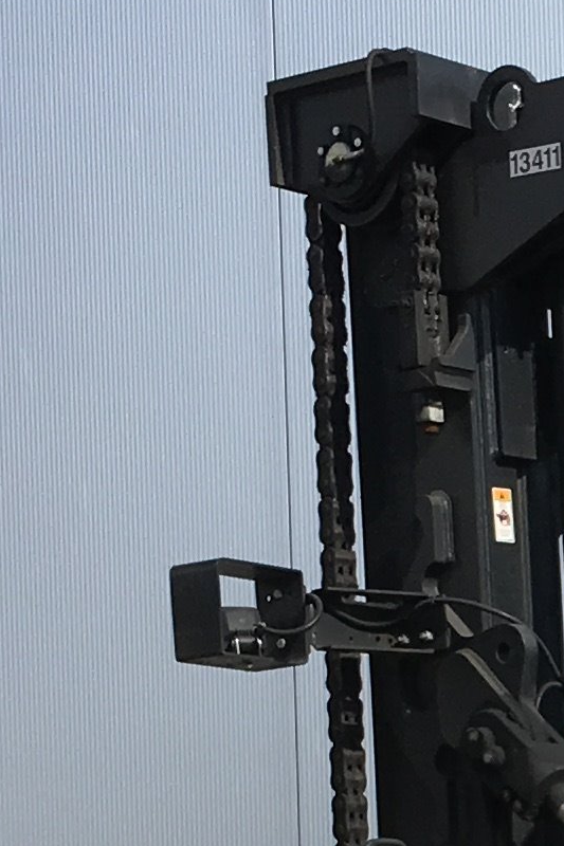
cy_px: 1044
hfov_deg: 8.5
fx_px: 3573
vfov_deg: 13.1
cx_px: 1166
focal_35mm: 152
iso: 25
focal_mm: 4.15
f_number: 2.2
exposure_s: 1/1399
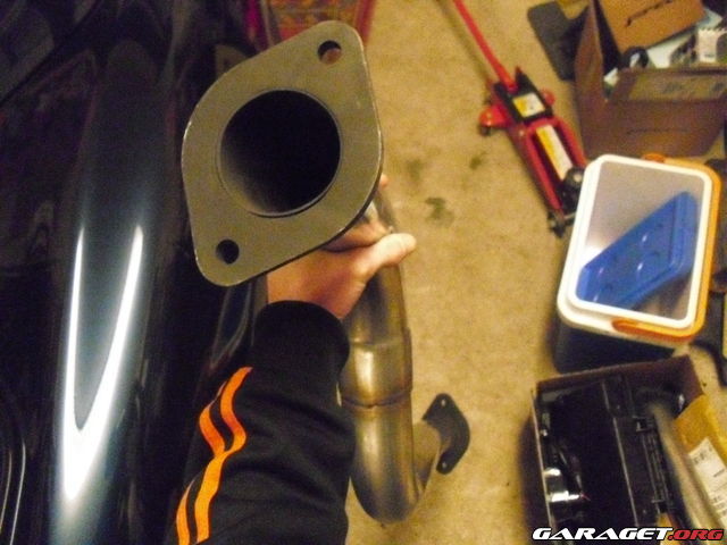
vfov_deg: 40.7
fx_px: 735
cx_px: 364
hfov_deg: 52.6
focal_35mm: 35
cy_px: 272
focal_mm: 6.3
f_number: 3
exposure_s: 1/36
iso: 3200
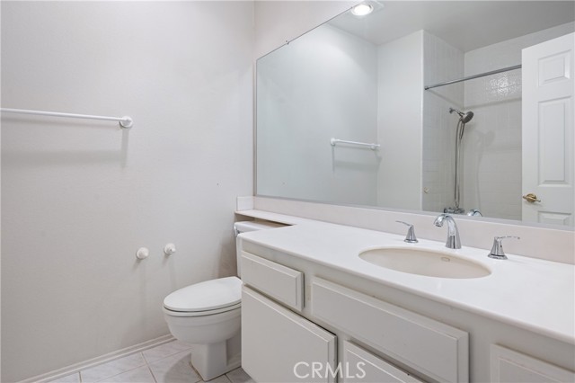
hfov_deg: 88.5
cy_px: 192
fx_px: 295
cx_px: 288
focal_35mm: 18
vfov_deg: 65.9
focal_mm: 18.5
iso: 320
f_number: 7.1
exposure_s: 1/30
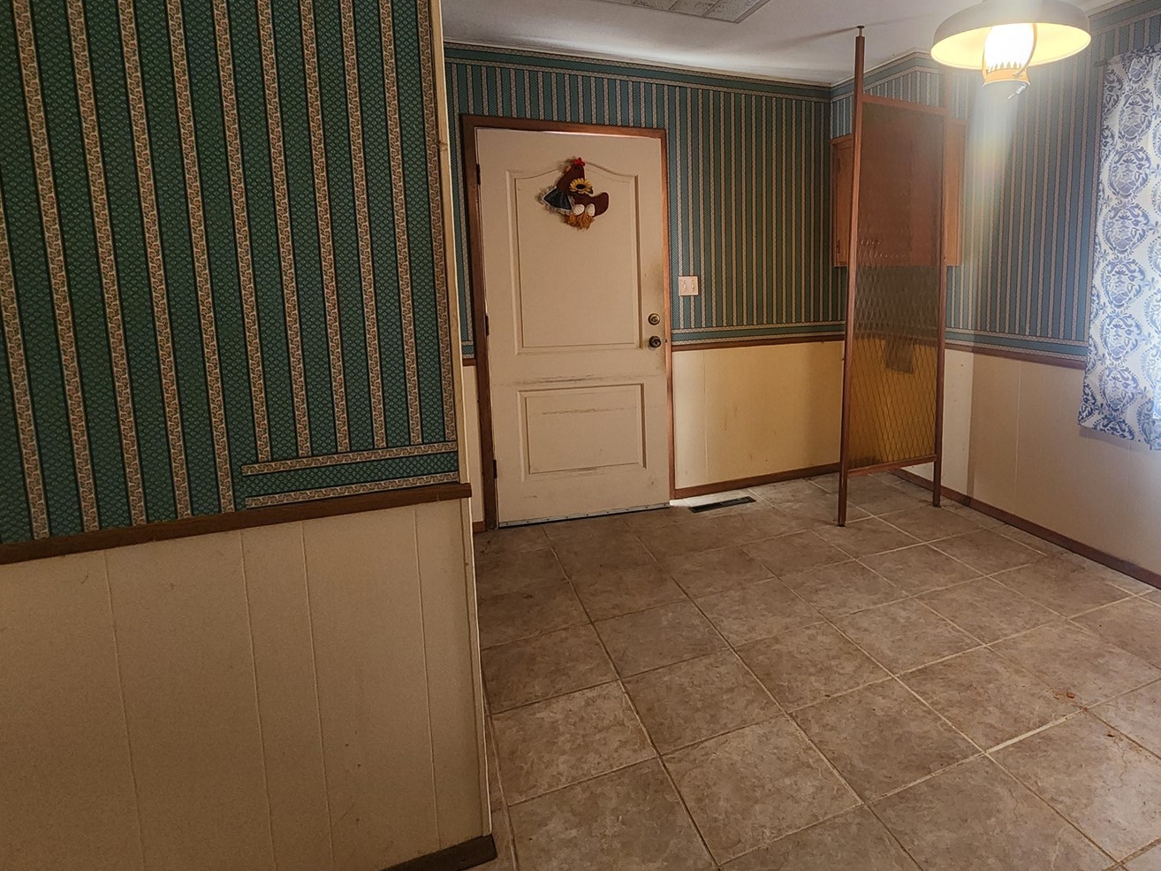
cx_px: 748
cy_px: 361
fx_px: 637
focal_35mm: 19
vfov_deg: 68.2
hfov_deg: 82.5
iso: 400
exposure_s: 1/60
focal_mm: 2.2
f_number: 2.2
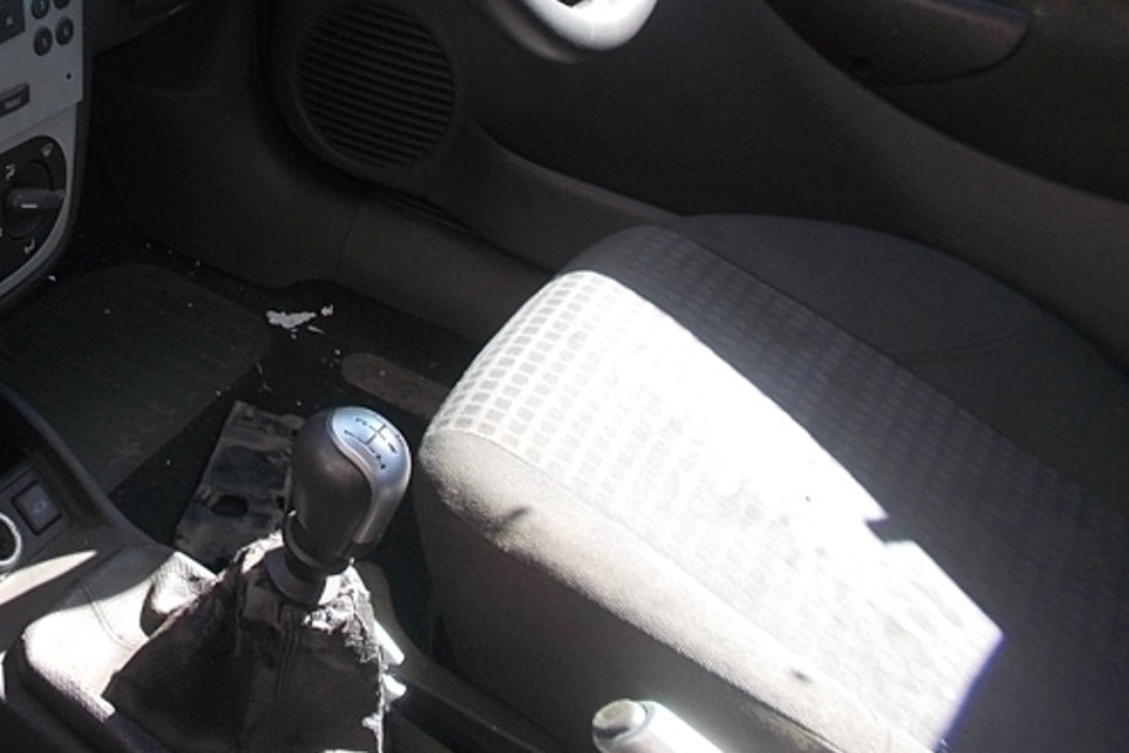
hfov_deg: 37.2
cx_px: 123
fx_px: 1568
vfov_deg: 25.5
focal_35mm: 50
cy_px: -20
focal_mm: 4.6
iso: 80
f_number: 3.2
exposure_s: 1/80
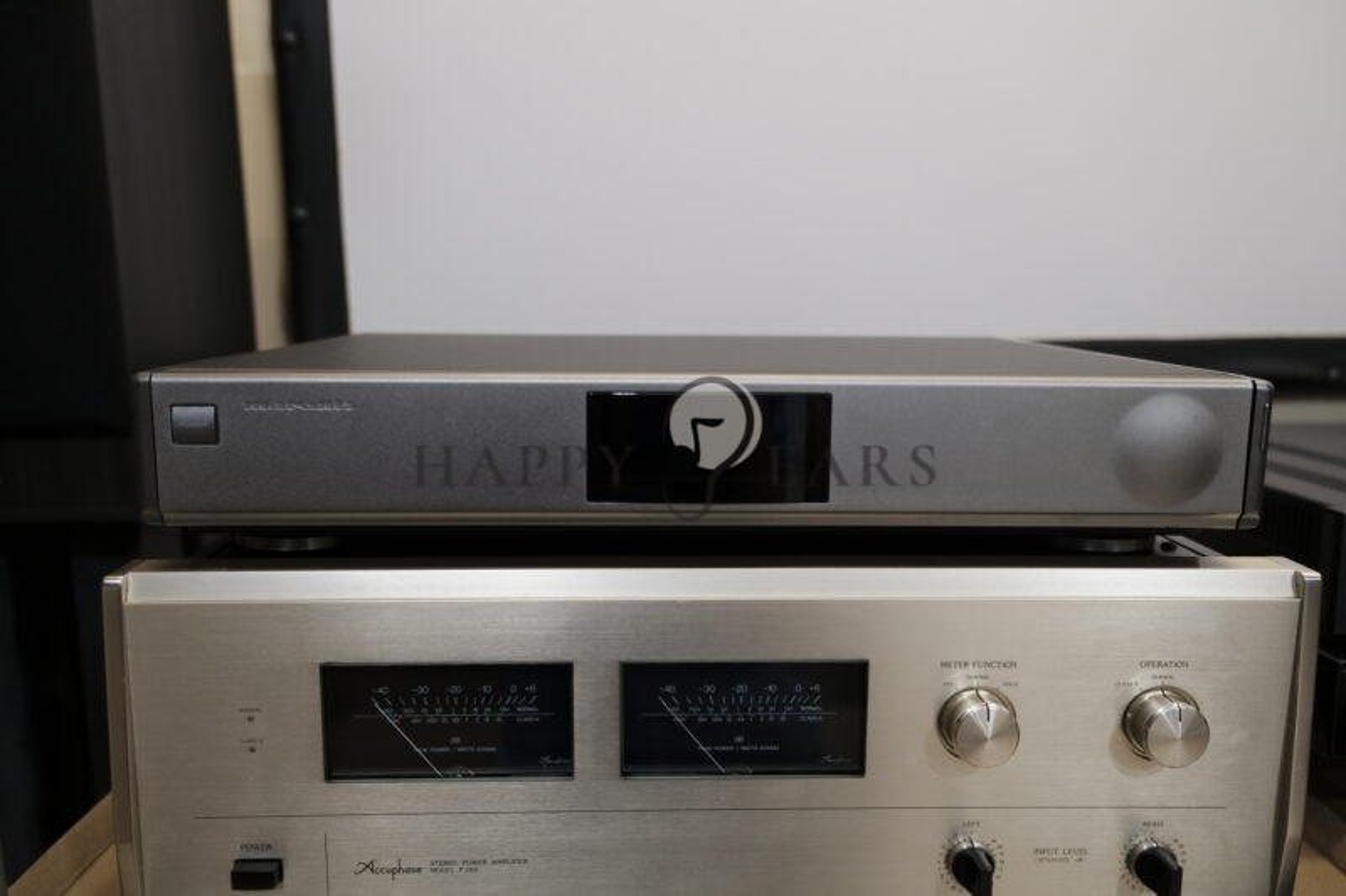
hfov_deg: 63.7
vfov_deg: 44.9
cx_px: 673
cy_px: 448
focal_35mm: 29
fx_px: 1084
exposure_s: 1/15
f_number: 2.8
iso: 500
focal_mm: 19.2
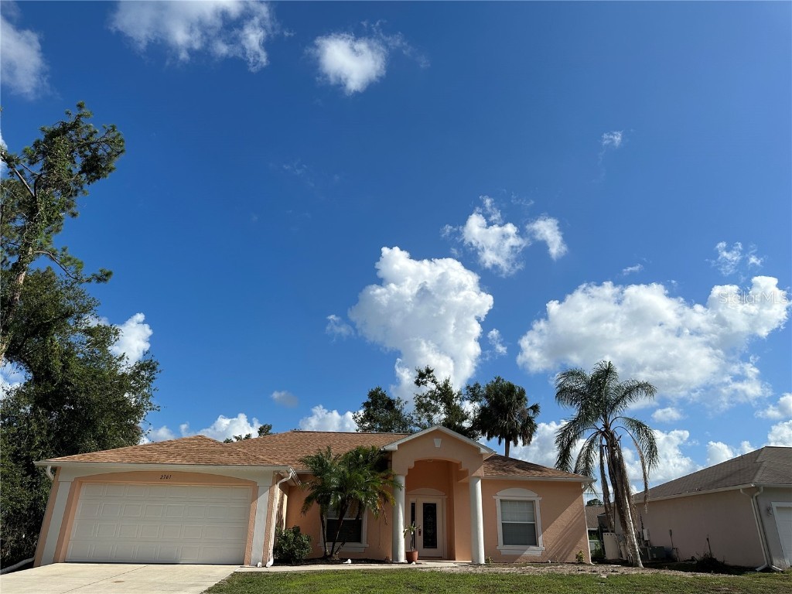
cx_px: 396
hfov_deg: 71.6
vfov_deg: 56.8
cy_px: 297
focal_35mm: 24
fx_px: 549
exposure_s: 1/7576
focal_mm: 6.86
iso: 80
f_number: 1.78
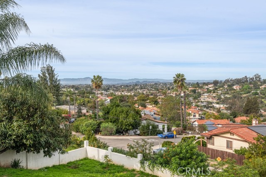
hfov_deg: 54.4
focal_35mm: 35
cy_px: 88
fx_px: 259
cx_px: 133
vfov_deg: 37.9
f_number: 9
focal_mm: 35
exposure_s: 1/400
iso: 64
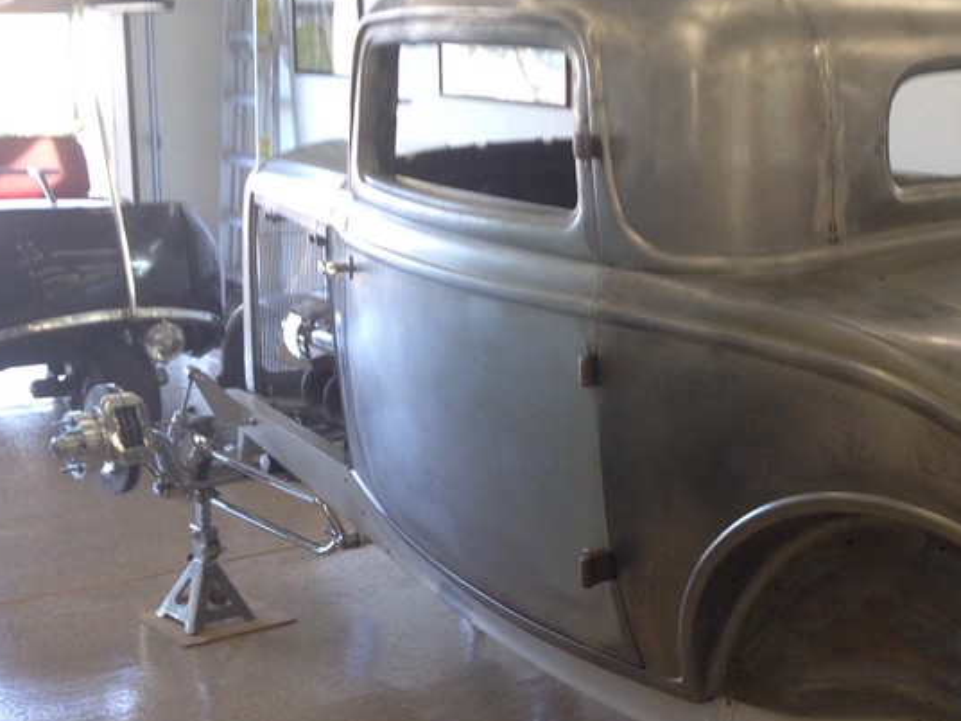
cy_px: 389
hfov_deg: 29.7
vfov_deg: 23.3
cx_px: 832
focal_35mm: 63
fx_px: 1749
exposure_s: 1/60
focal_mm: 4.12
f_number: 2.4
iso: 64
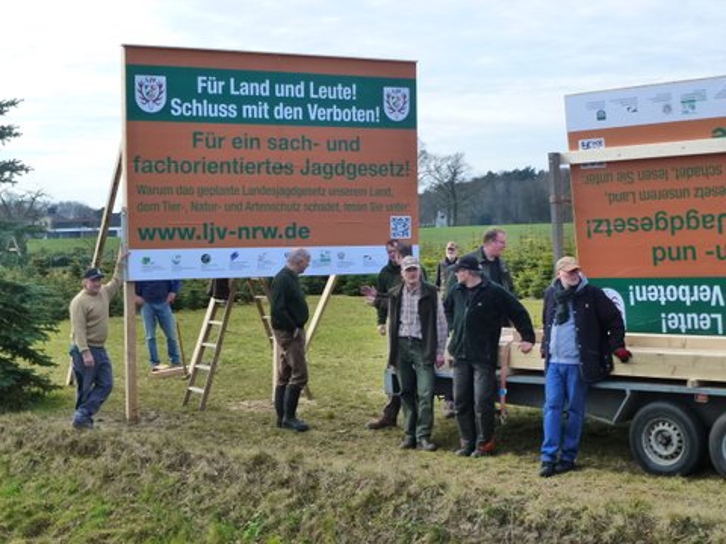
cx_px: 363
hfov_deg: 33.8
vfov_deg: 25.7
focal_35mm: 57
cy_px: 272
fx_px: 1195
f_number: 4.4
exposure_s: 1/400
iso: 250
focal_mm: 10.1
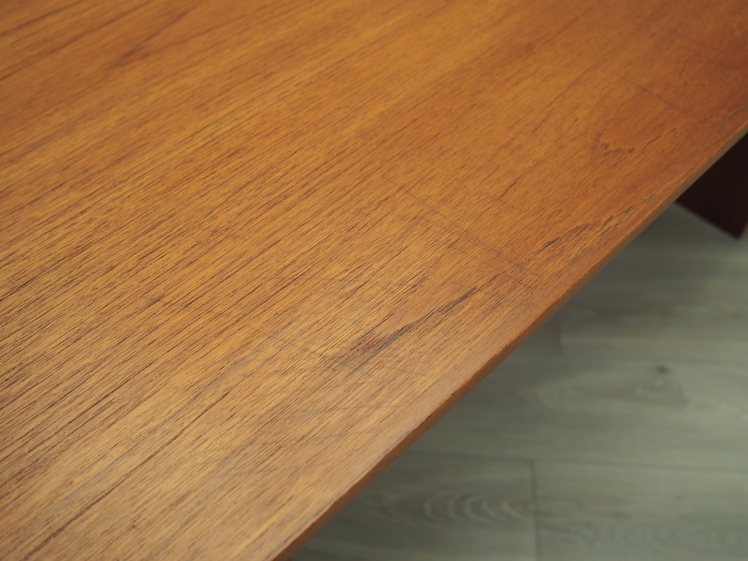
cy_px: 280
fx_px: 735
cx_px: 374
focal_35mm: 34
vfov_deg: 41.8
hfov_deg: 54.0
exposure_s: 1/100
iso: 500
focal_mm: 17
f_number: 2.5
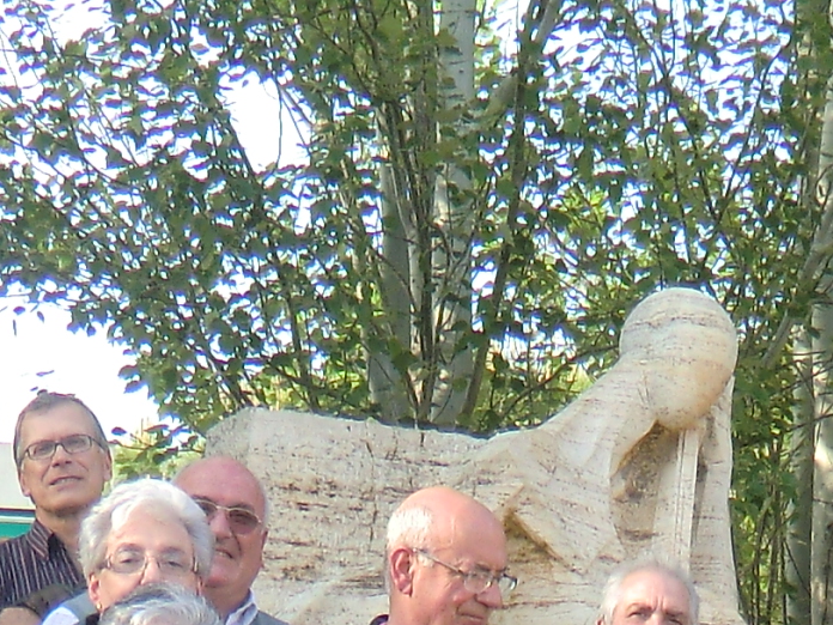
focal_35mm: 152
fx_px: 3658
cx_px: 495
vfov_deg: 9.0
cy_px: 1392
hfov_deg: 13.0
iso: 64
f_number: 3.5
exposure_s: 1/125
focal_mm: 5.2
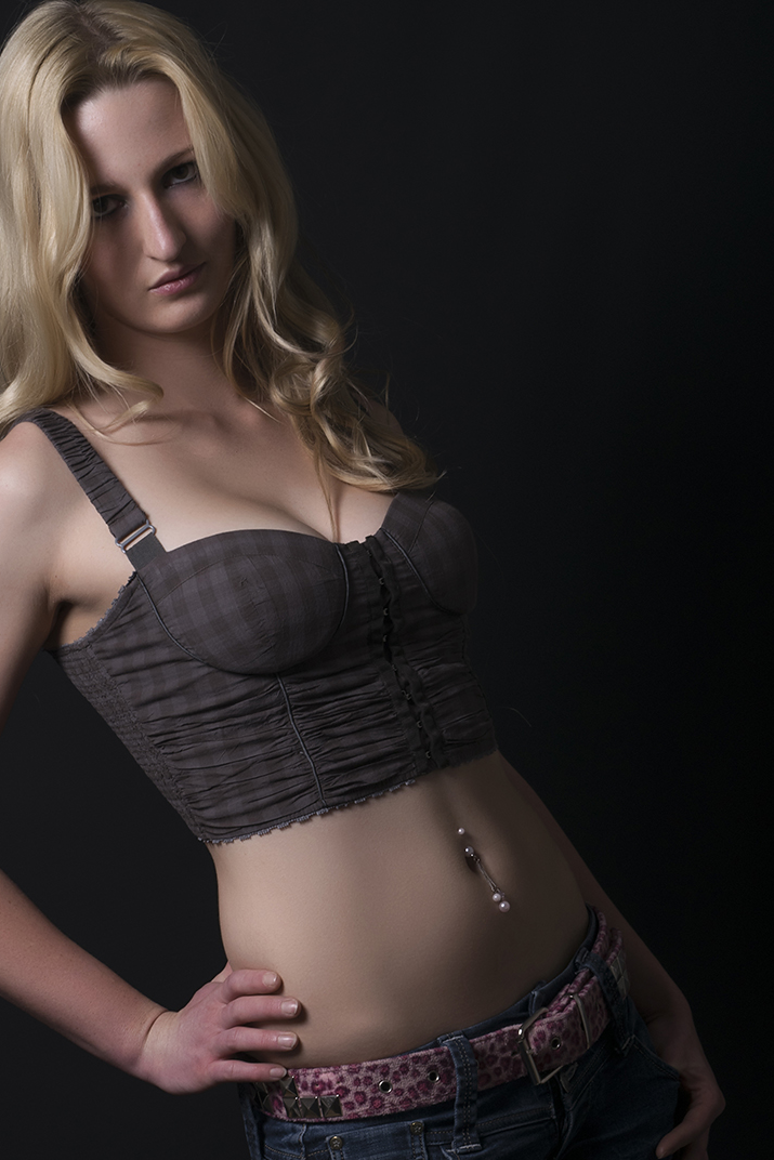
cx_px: 310
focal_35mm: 103
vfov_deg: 19.8
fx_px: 3320
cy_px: 779
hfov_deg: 13.3
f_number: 13
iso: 100
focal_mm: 46
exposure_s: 1/200
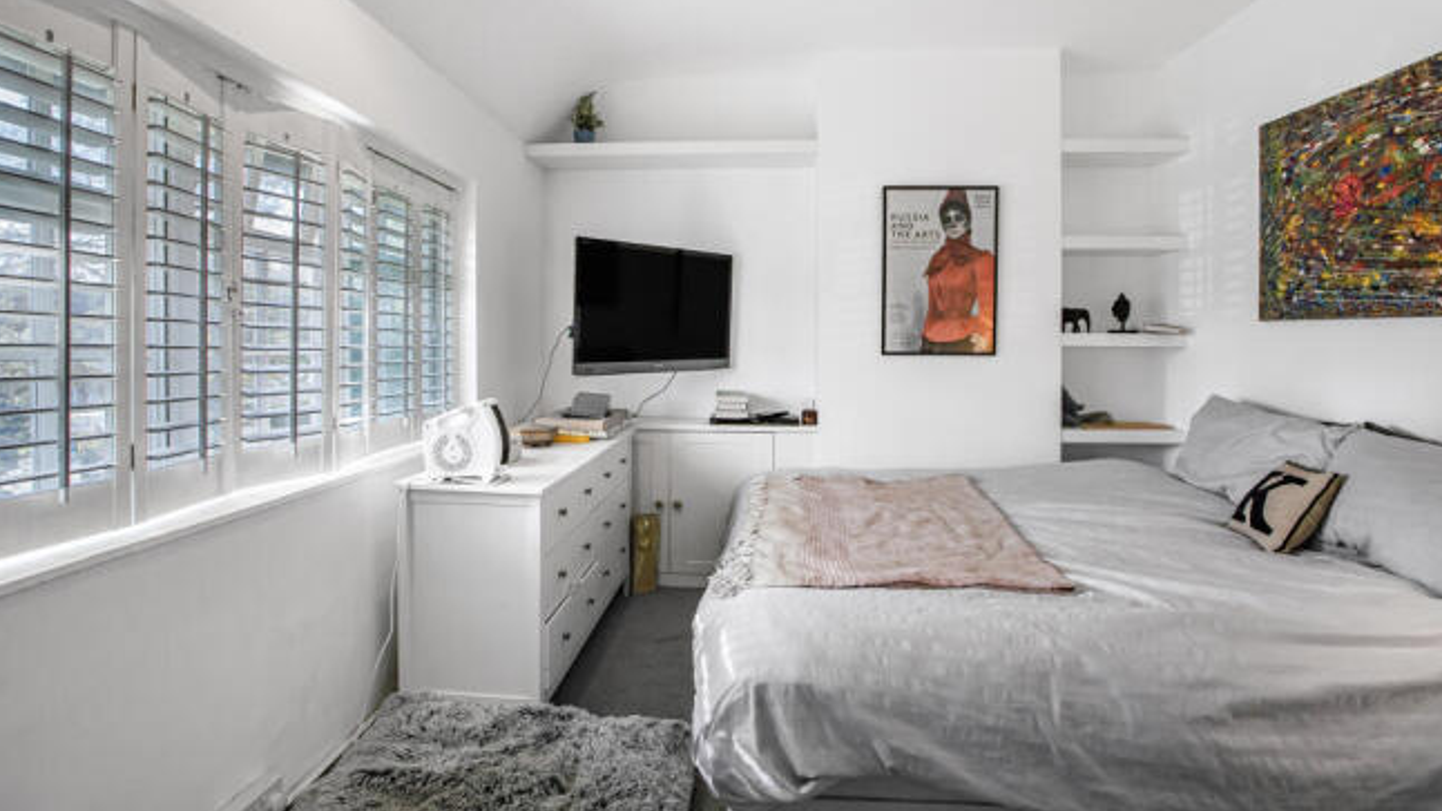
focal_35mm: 17
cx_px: 713
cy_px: 334
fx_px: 650
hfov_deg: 95.9
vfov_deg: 63.4
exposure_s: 1/50
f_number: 8
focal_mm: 16
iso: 320
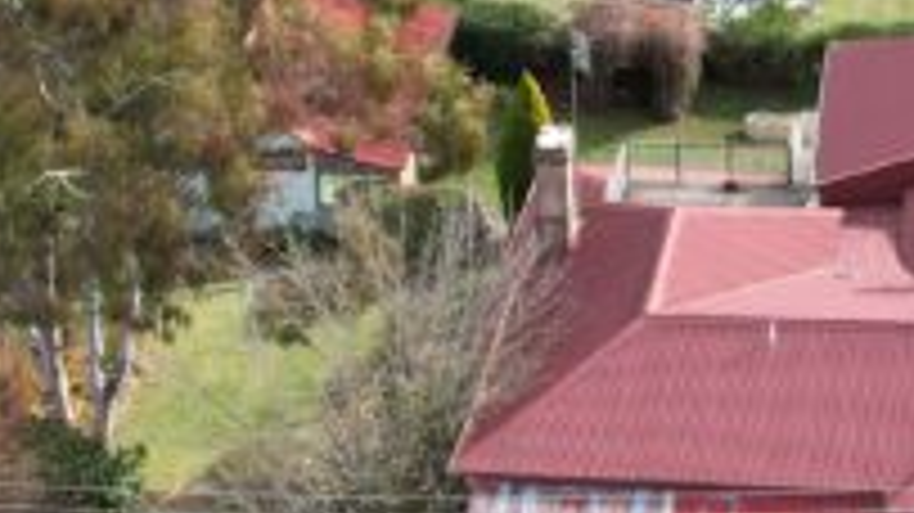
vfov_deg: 10.4
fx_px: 2810
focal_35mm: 116
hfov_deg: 18.1
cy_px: 16
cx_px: 860
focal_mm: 8.38
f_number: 2.8
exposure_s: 1/400
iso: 100
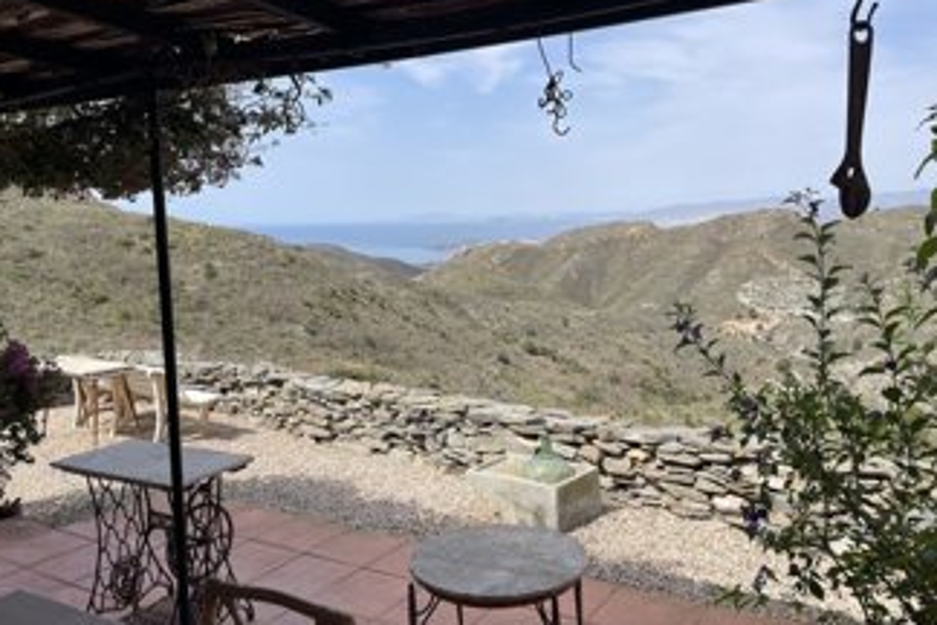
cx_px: 457
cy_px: 347
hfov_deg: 61.9
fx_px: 781
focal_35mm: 30
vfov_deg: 43.5
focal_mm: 4.2
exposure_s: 1/3040
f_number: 1.6
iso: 32
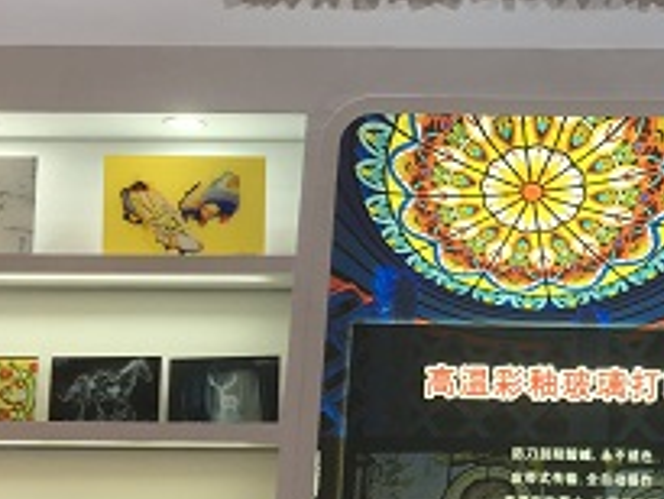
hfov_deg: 22.3
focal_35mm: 85
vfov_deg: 17.2
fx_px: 1631
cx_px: 641
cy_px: 81
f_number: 2.2
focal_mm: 4.15
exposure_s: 1/100
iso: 32
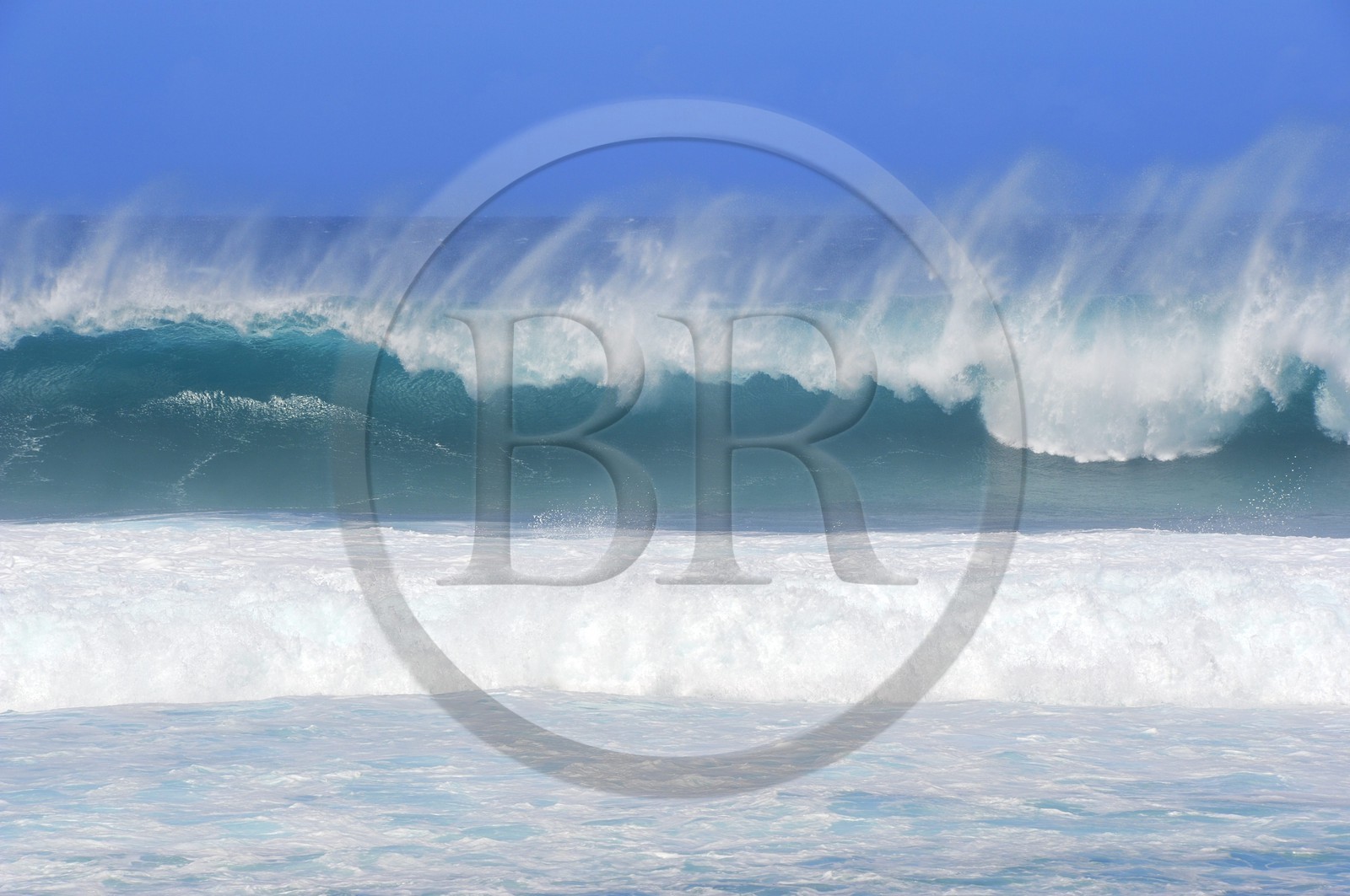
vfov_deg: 6.9
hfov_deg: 10.3
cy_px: 448
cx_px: 675
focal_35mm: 200
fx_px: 7491
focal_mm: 200
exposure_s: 1/250
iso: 200
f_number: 18
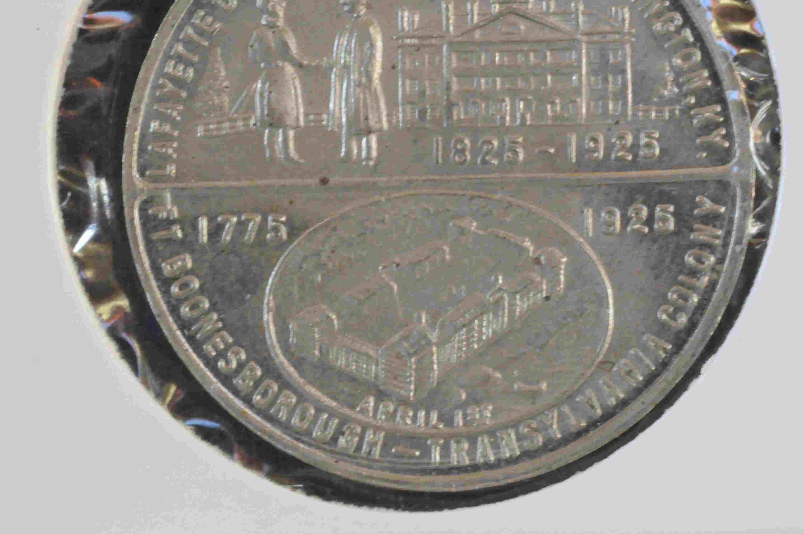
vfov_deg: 9.2
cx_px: 387
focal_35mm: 148
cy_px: 199
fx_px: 3302
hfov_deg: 13.9
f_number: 22
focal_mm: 70
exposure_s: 1/25
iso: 3200
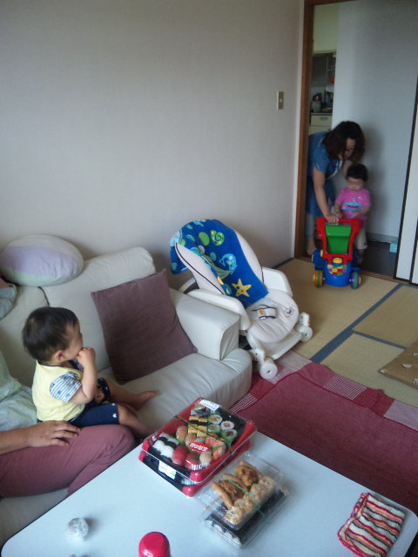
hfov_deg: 48.2
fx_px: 467
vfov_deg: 61.7
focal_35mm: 29
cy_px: 278
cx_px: 209
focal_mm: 4.82
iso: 114
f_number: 2.8
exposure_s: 1/20
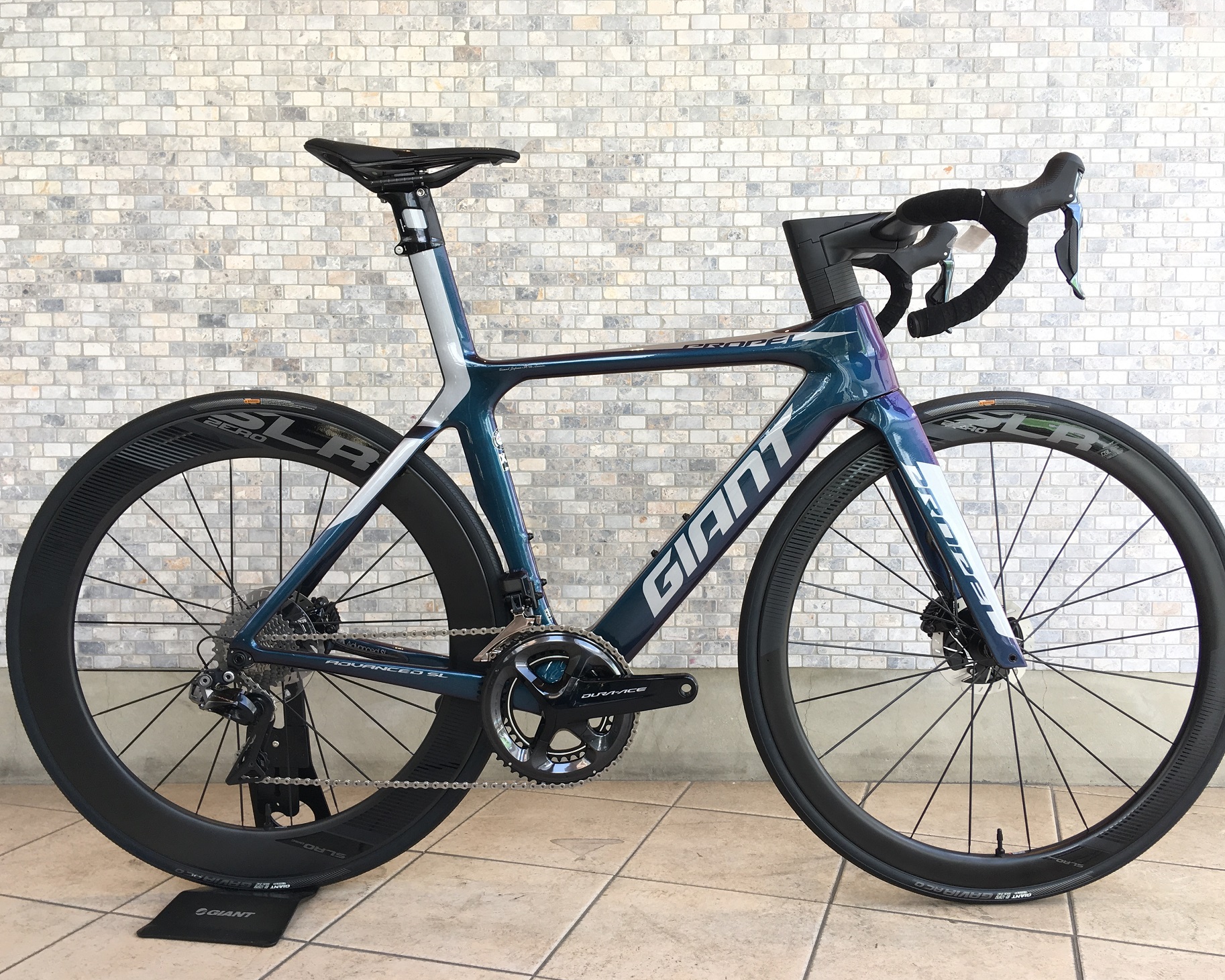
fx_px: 1124
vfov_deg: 47.1
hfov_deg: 57.2
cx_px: 628
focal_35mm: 31
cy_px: 498
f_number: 2.2
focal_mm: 4.15
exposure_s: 1/120
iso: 25
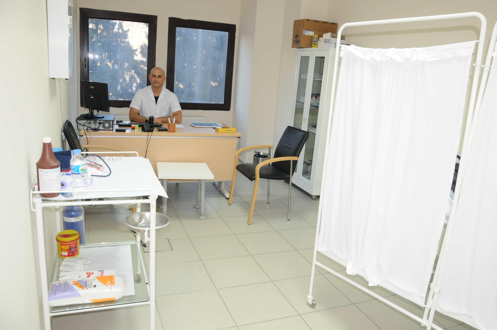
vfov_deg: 47.8
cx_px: 248
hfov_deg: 67.4
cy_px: 165
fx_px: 372
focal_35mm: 27
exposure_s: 1/60
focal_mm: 18
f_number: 5
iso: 1000
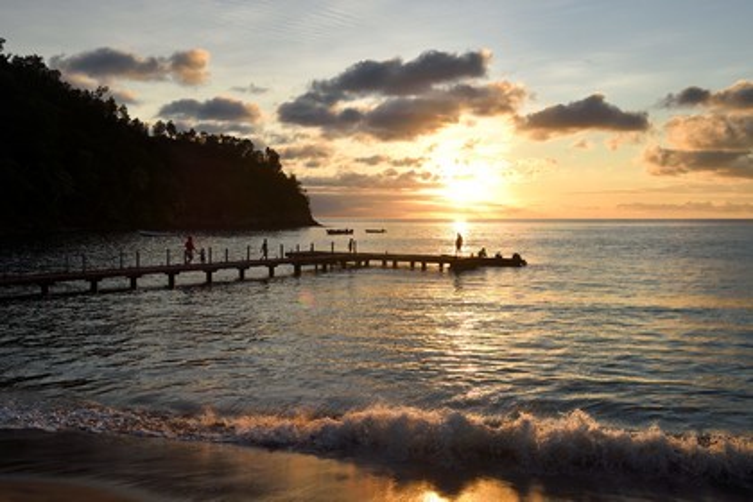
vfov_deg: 37.9
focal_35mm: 35
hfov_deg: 54.4
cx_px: 376
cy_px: 251
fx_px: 732
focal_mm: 35
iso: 200
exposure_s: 1/250
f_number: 10
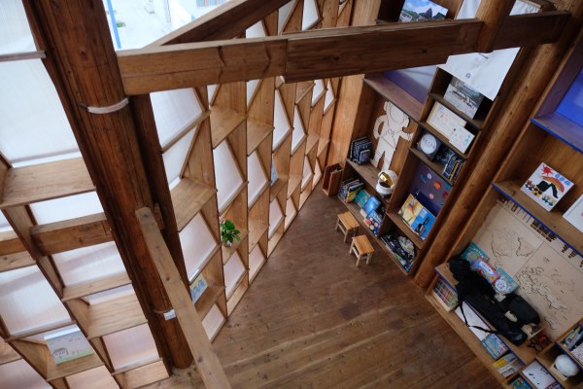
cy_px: 194
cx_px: 292
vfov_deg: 53.1
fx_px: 389
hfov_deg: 73.7
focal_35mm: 24
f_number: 2.8
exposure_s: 1/60
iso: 640
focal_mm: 16
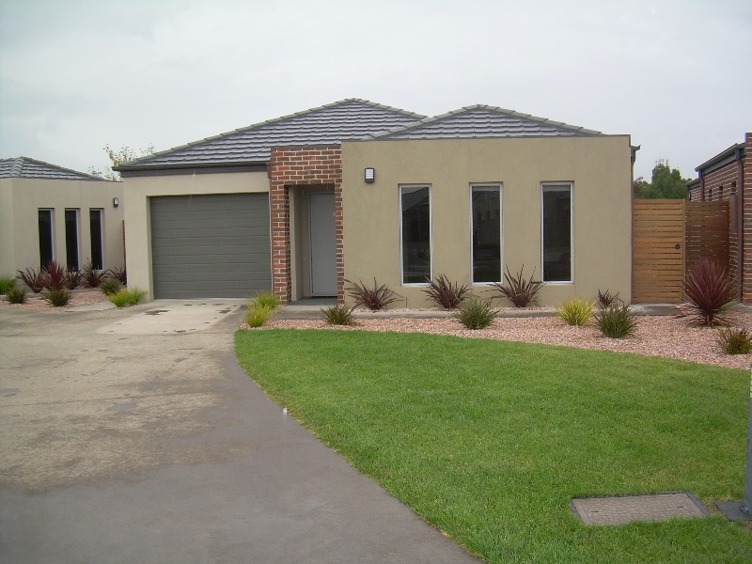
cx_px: 376
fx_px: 826
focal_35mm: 38
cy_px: 282
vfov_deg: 37.7
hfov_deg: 49.0
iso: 50
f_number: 2.8
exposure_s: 1/193
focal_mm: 6.3
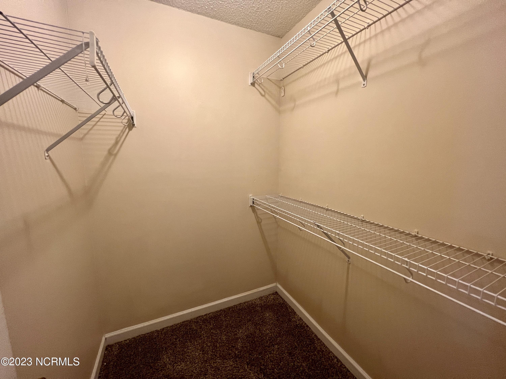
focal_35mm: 13
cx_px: 253
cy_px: 190
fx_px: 190
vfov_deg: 89.9
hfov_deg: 106.2
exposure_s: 1/60
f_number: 1.8
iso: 200
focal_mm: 1.57
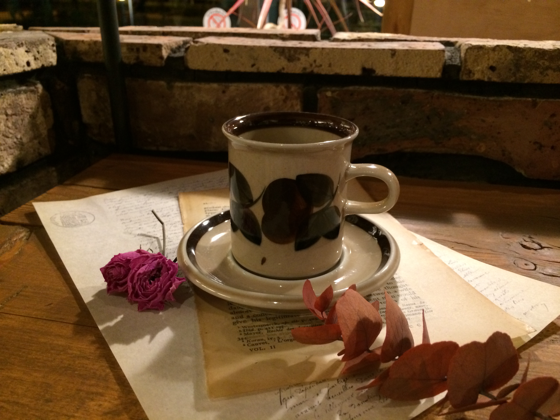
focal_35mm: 30
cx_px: 280
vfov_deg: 46.8
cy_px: 210
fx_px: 485
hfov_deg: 60.0
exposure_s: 1/20
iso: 320
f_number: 2.2
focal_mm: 4.12
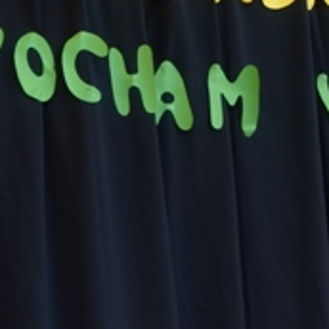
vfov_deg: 18.4
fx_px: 979
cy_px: 351
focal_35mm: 91
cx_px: -107
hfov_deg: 17.8
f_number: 1.8
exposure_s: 1/30
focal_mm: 8.8
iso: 200
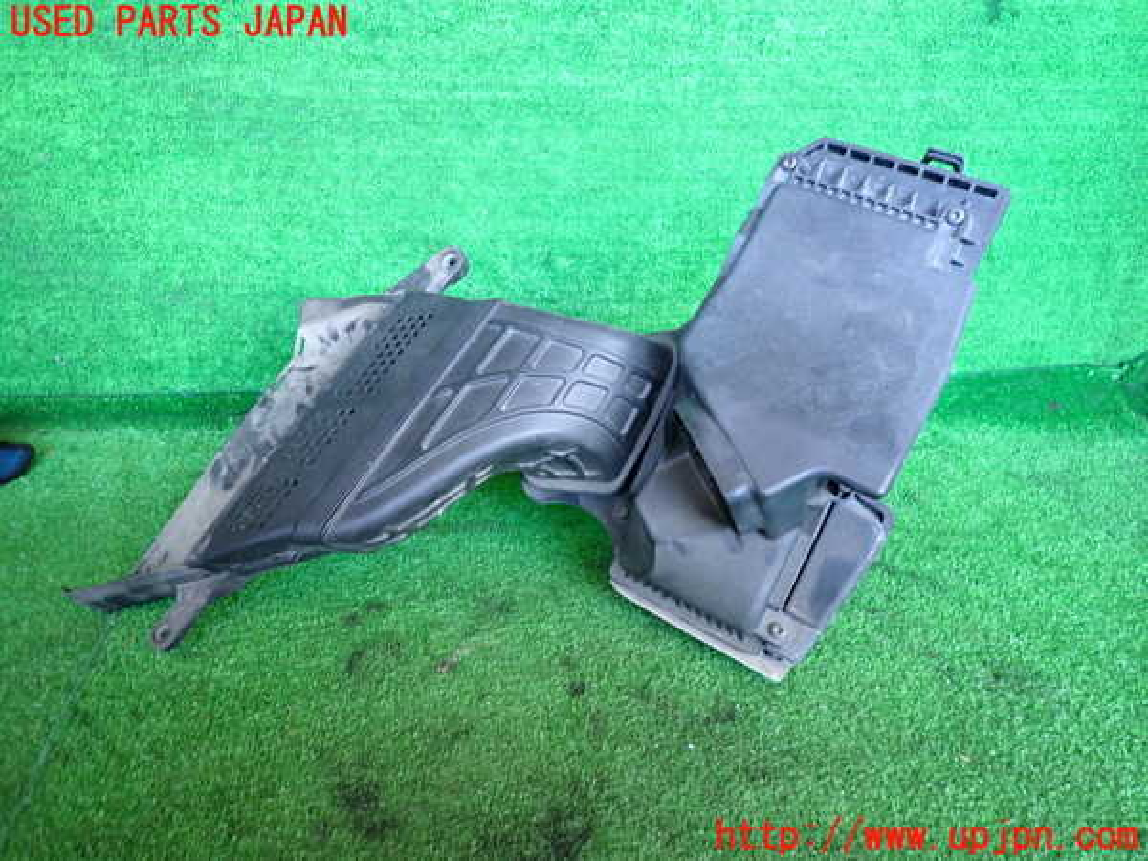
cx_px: 574
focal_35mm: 25
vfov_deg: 54.9
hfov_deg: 69.4
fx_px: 829
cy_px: 430
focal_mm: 4.5
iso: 250
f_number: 2
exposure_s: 1/30
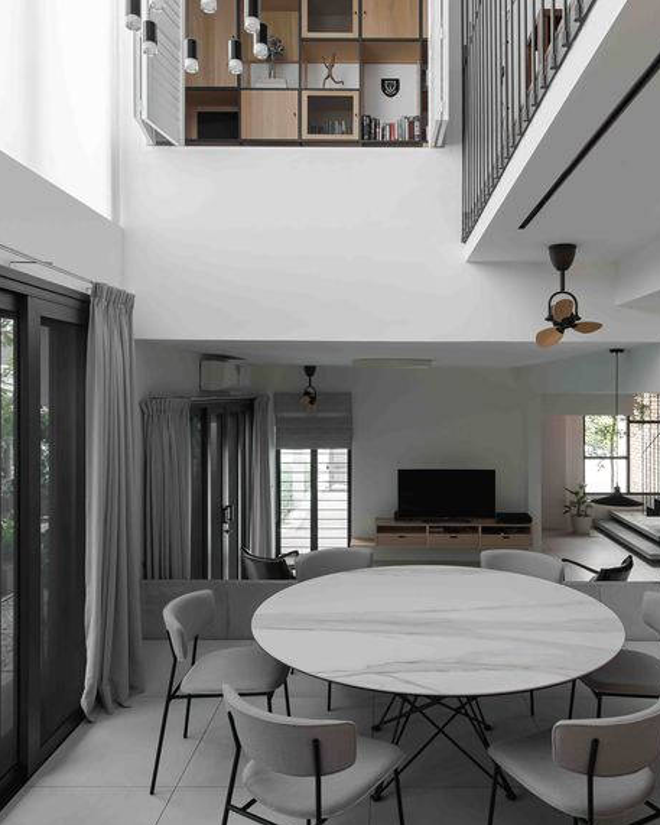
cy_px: 305
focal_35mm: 23
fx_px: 561
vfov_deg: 71.3
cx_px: 409
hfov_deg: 60.2
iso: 100
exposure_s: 1.6
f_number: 14
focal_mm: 14
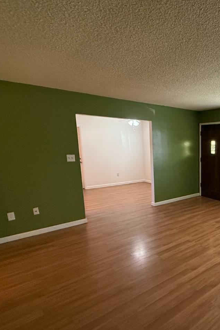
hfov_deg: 47.9
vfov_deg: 76.0
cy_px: 179
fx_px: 211
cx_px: 207
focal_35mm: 23
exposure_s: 1/120
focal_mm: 2.22
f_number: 2.2
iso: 640
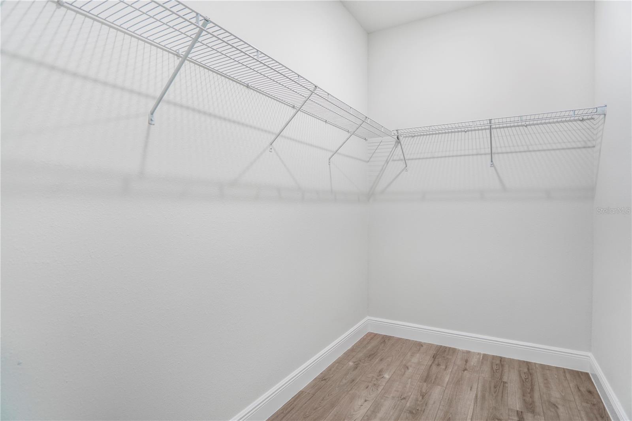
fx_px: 316
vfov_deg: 67.4
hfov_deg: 90.0
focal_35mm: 18
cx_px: 316
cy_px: 210
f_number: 2.2
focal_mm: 12
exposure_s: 1/40
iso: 100
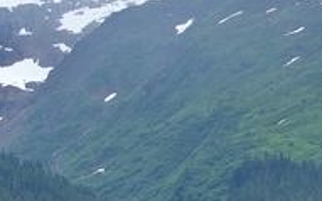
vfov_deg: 2.7
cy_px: 233
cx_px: 563
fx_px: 4200
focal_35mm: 479
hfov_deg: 4.4
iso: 100
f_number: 7.1
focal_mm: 70
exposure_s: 1/200
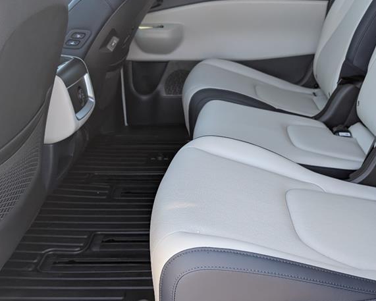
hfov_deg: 43.7
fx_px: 467
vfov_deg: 35.4
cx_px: 216
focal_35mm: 42
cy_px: 200
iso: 277
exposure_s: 1/455
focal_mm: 6.9
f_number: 1.68
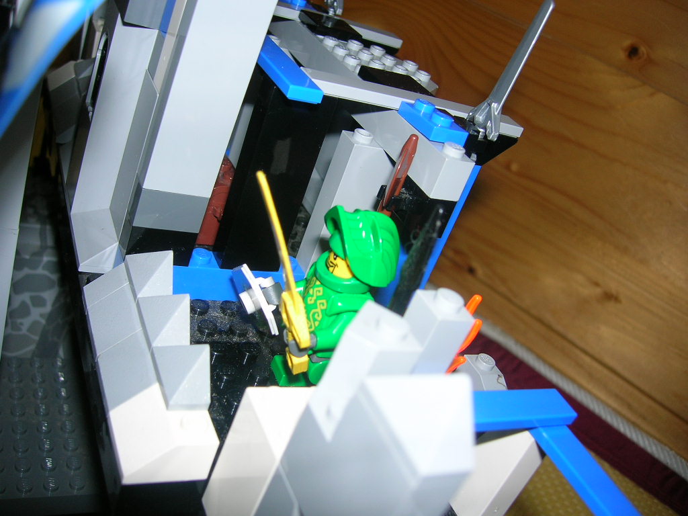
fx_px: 676
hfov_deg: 54.0
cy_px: 258
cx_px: 344
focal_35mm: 34
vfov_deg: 41.8
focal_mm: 5.7
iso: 50
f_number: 2.9
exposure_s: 1/60.1
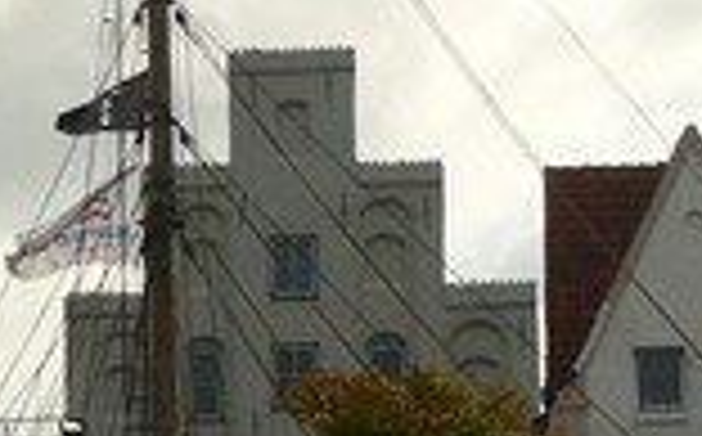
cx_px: -243
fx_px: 4088
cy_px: 427
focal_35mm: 214
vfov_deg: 6.1
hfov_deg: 9.6
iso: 100
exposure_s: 1/250
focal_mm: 9
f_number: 5
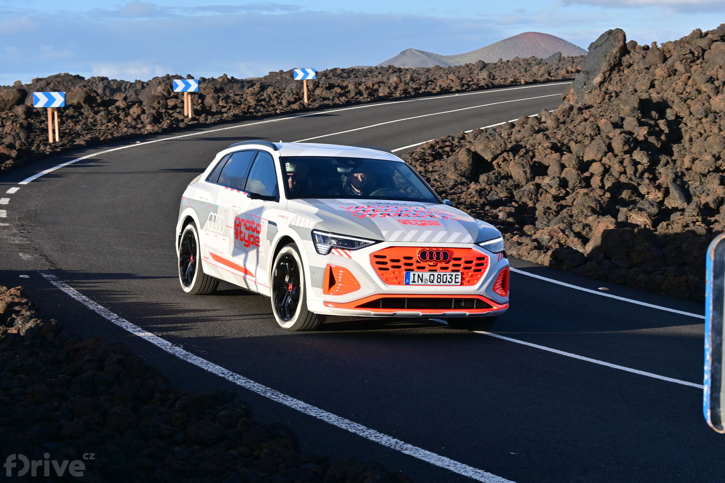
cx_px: 363
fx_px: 1530
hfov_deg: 26.7
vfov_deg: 17.9
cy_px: 242
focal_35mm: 76
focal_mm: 50
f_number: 8
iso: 100
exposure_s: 1/250
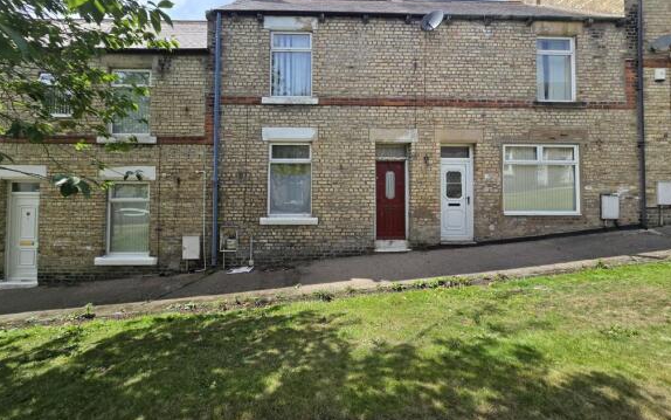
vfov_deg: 78.0
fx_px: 256
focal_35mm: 14
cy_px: 174
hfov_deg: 105.3
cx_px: 334
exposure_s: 1/1433
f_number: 2.2
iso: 50
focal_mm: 2.2
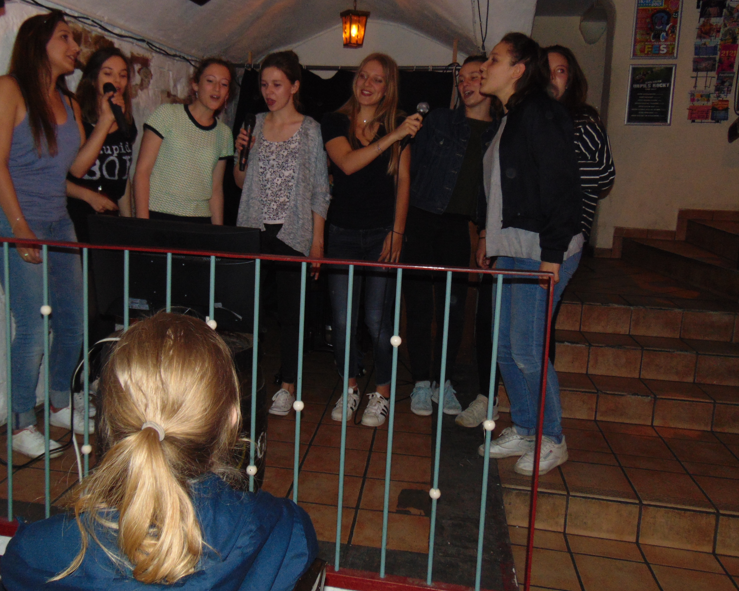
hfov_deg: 55.3
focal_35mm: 32
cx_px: 299
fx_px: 700
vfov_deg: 45.7
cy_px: 267
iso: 200
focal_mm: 4.5
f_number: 3
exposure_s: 1/8
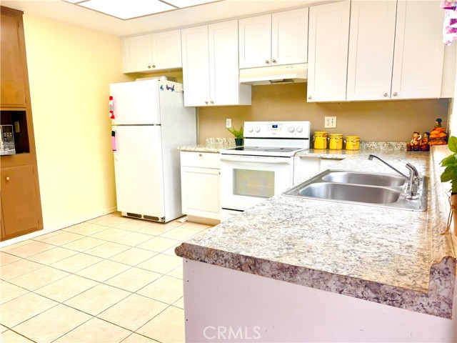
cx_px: 228
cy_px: 172
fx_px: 343
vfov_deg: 53.1
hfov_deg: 67.3
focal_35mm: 26
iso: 64
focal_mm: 5.96
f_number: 1.6
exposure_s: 1/120
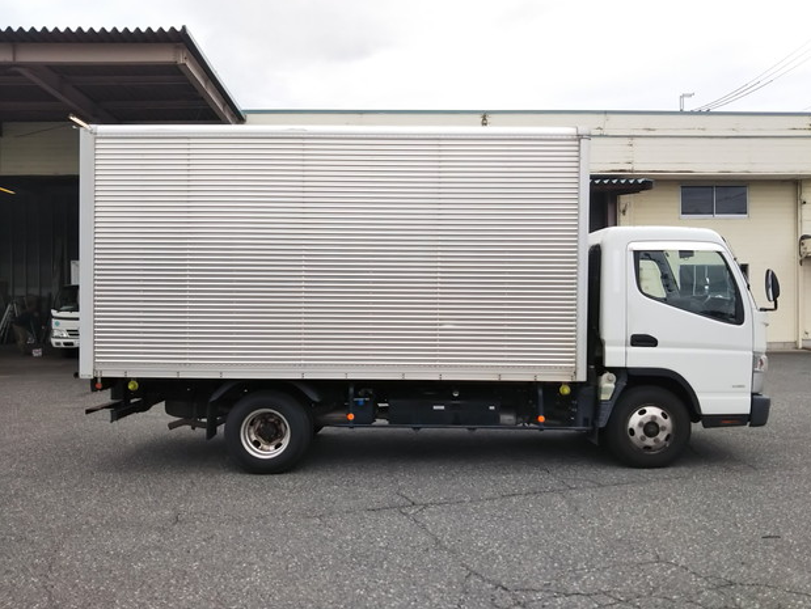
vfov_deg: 45.5
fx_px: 727
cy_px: 308
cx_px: 418
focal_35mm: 31
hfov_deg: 58.3
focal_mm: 4
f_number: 2.2
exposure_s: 1/587
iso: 20
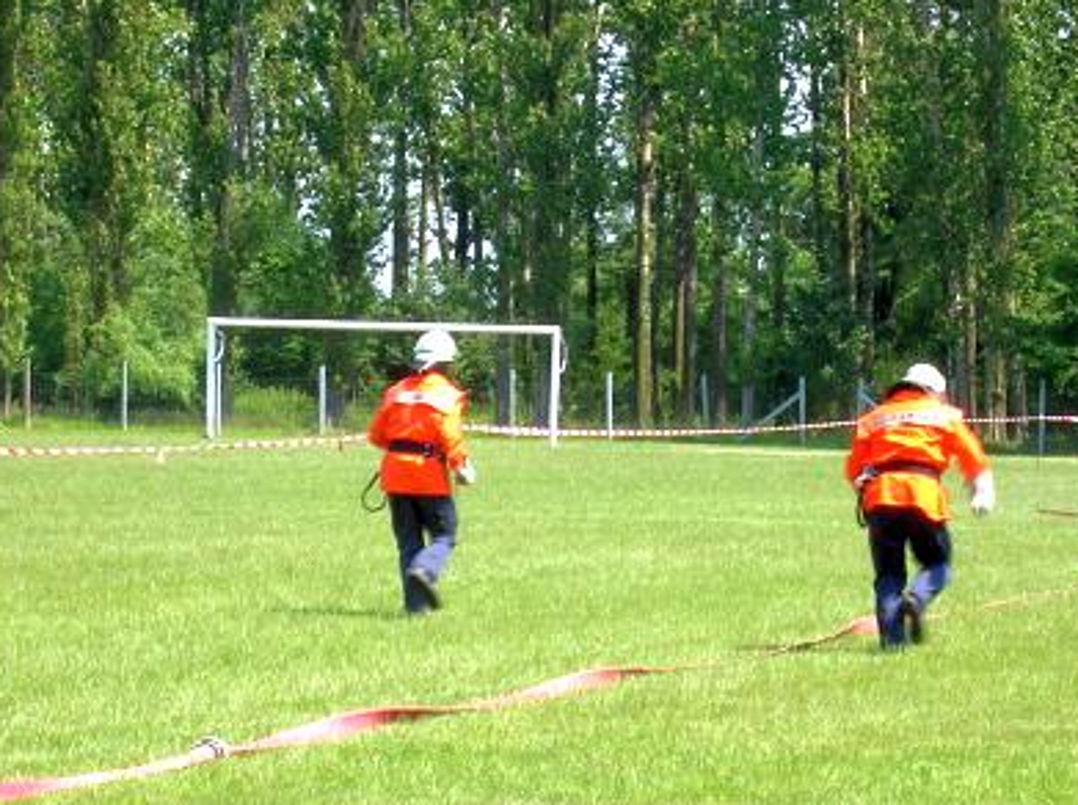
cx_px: 587
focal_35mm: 167
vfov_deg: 8.9
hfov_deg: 11.9
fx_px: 5193
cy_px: 587
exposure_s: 1/62.6
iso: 50
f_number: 8.2
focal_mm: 17.1
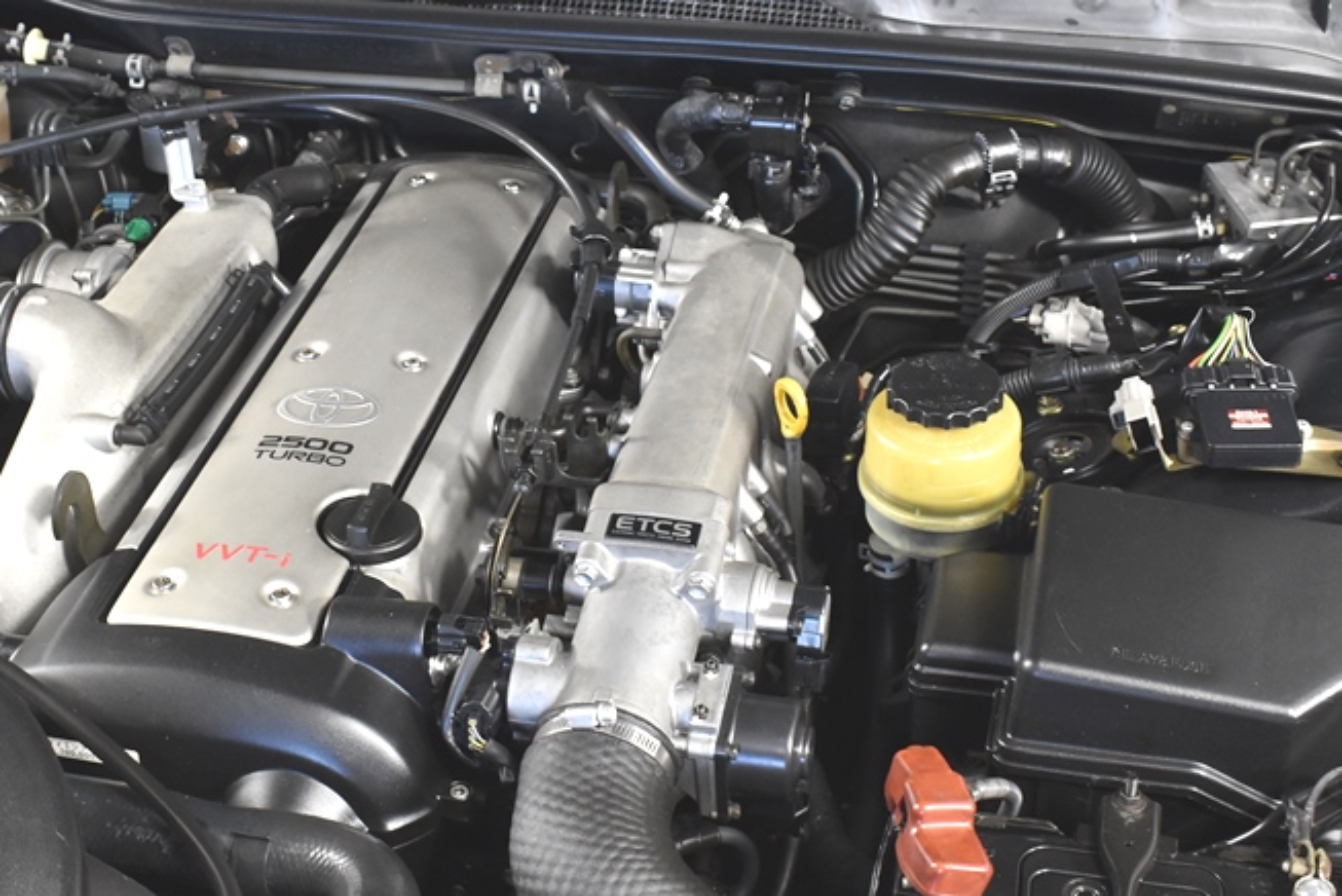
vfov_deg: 23.1
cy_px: 488
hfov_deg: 33.9
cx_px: 526
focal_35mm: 59
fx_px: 2192
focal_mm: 25
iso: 1600
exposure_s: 1/125
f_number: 5.6
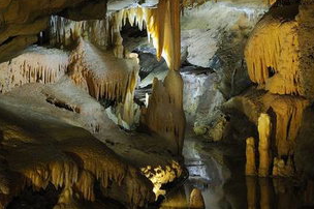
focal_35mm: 71
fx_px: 619
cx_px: 181
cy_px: 45
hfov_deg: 28.4
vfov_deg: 19.0
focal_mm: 30
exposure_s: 10
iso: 200
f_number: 11
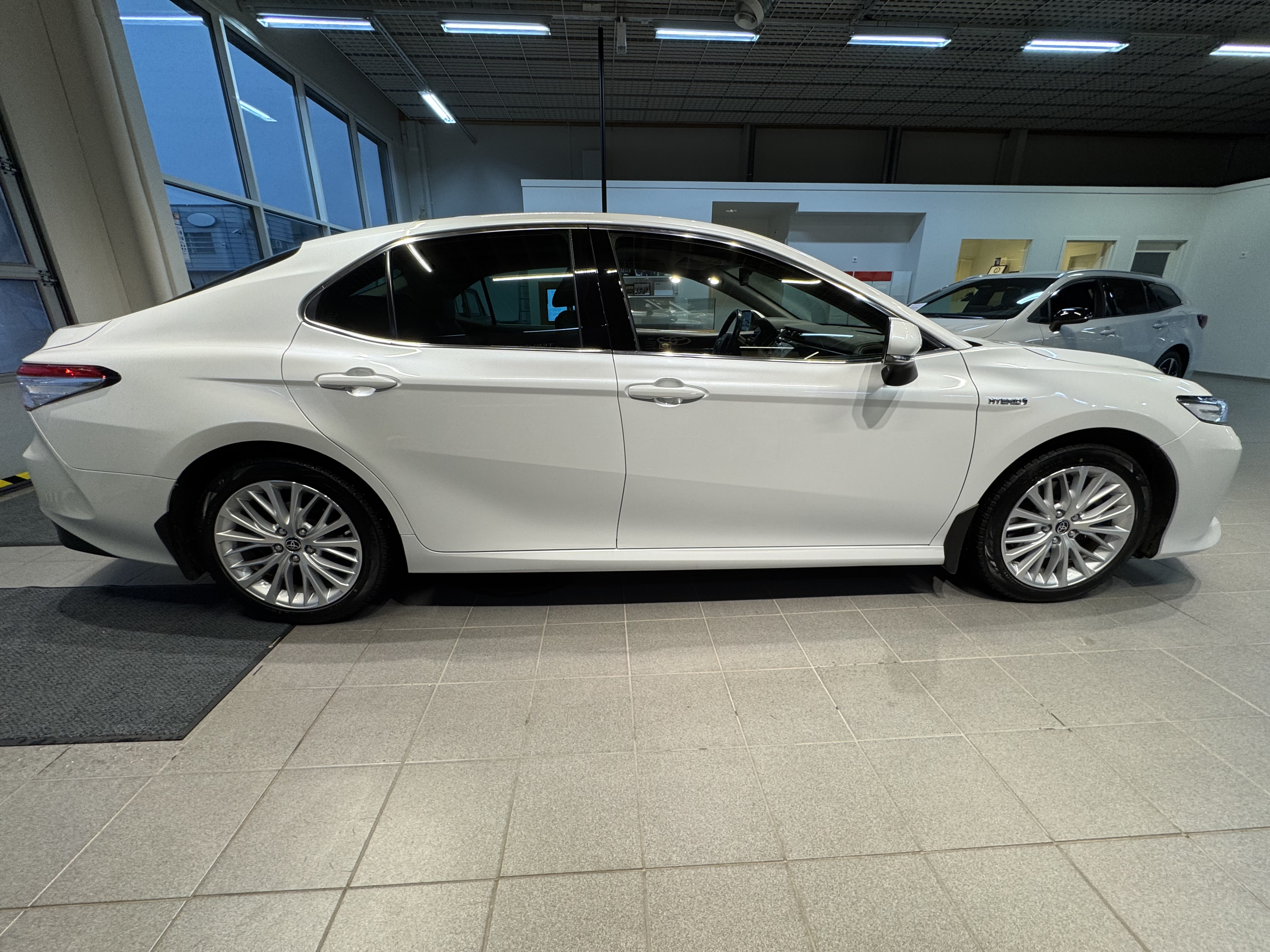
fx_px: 514
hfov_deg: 102.1
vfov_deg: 85.7
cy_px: 476
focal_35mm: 14
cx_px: 635
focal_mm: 2.22
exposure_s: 1/100
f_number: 2.2
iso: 64
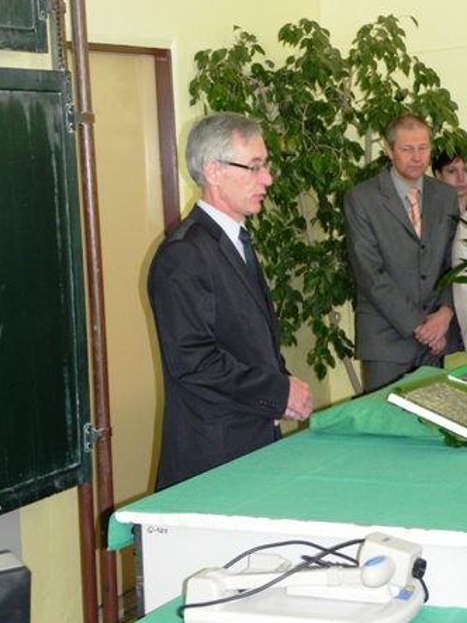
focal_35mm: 86
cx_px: 232
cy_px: 311
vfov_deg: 22.8
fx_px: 1548
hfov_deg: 17.2
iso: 316
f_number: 4.5
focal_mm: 15.1
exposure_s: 1/30
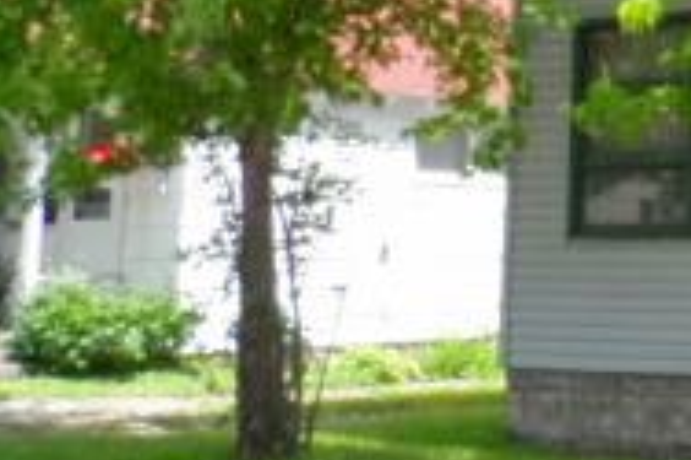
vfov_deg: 15.7
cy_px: -11
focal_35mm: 85
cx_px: 1051
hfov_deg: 20.4
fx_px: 1630
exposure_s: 1/500
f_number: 3.2
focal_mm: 4
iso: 80
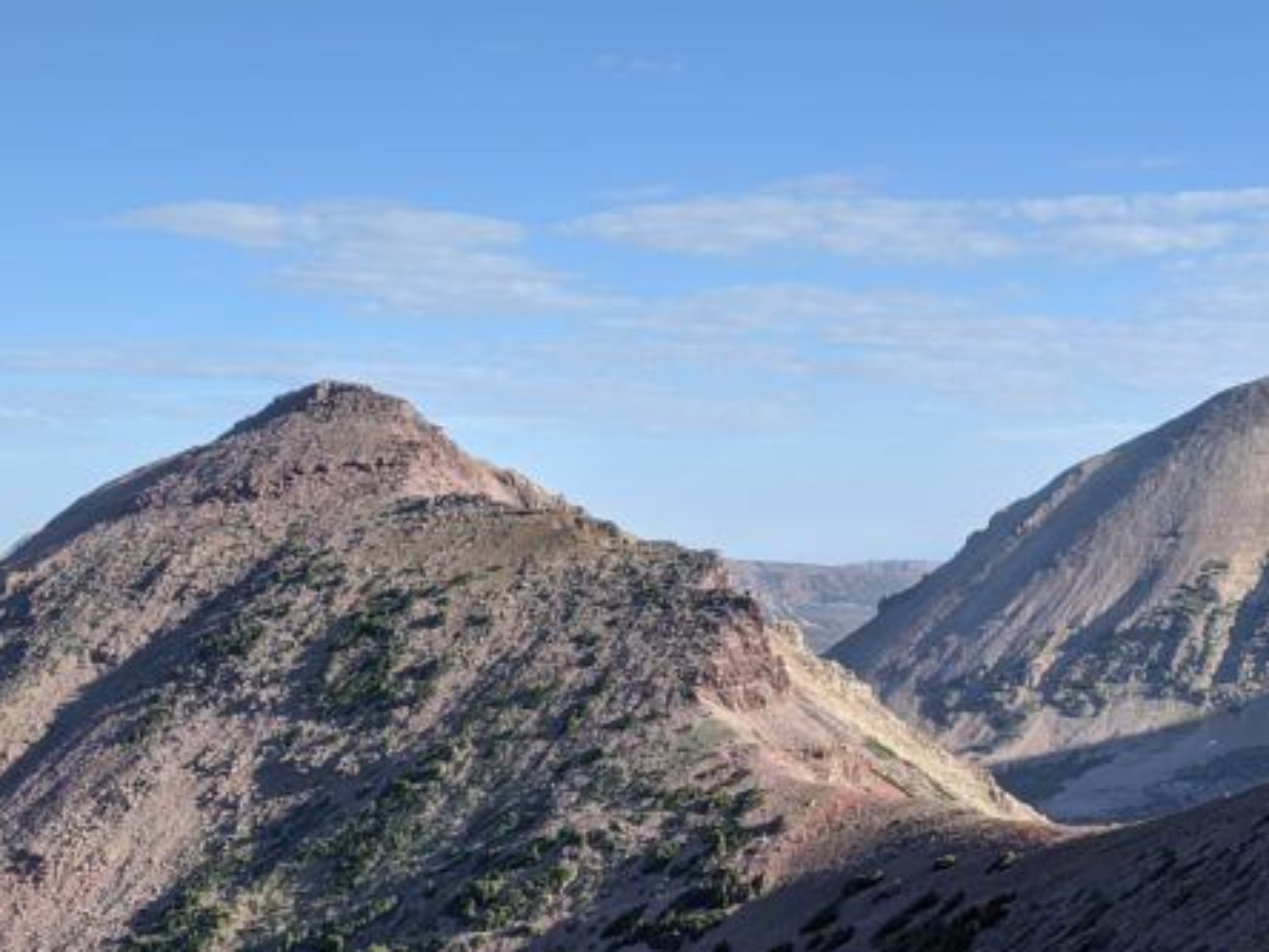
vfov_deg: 24.2
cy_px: 672
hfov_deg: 32.2
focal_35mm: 60
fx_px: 2200
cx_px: 634
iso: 48
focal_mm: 4.67
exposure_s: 1/1258
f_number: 2
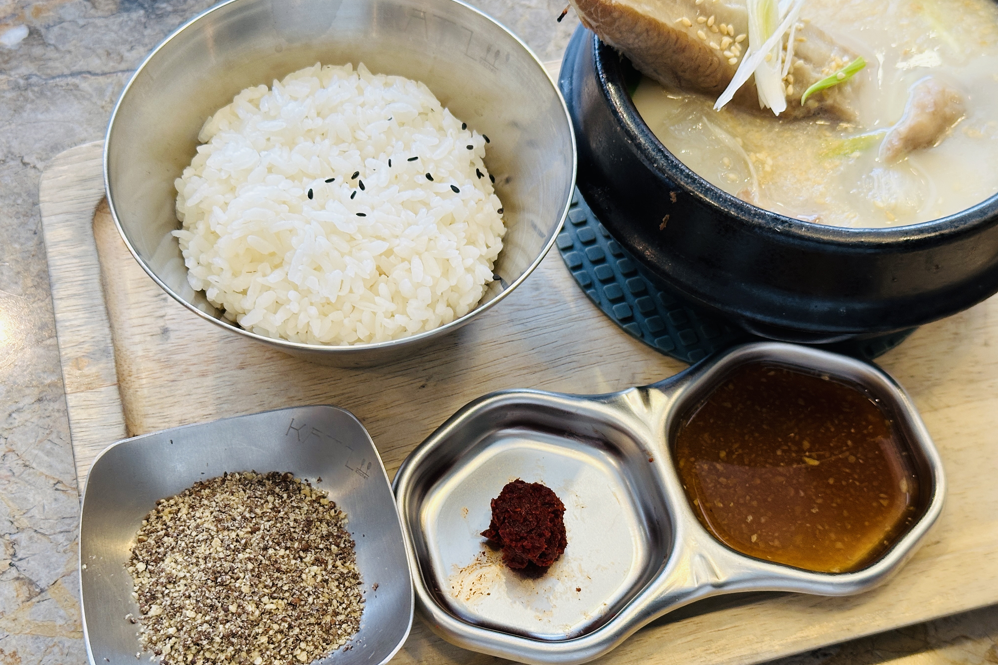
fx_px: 1386
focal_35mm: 50
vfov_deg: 27.0
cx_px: 499
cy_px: 344
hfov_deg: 39.6
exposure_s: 1/60
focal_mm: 6.86
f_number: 1.78
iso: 160
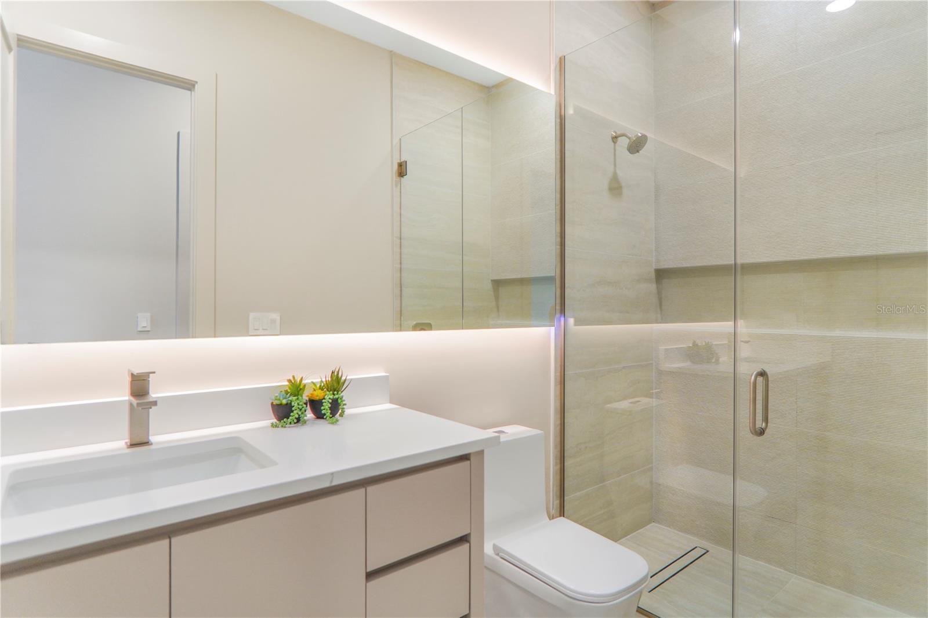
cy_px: 309
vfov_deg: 67.4
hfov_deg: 90.0
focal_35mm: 18
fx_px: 464
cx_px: 464
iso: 100
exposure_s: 1/50
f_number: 2
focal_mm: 12
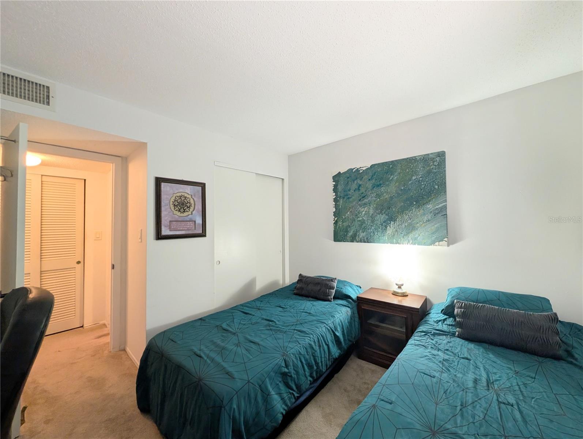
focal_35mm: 12
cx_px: 292
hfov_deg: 110.5
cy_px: 220
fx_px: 202
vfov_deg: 94.6
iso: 97
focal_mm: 2.02
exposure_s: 1/60
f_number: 1.7
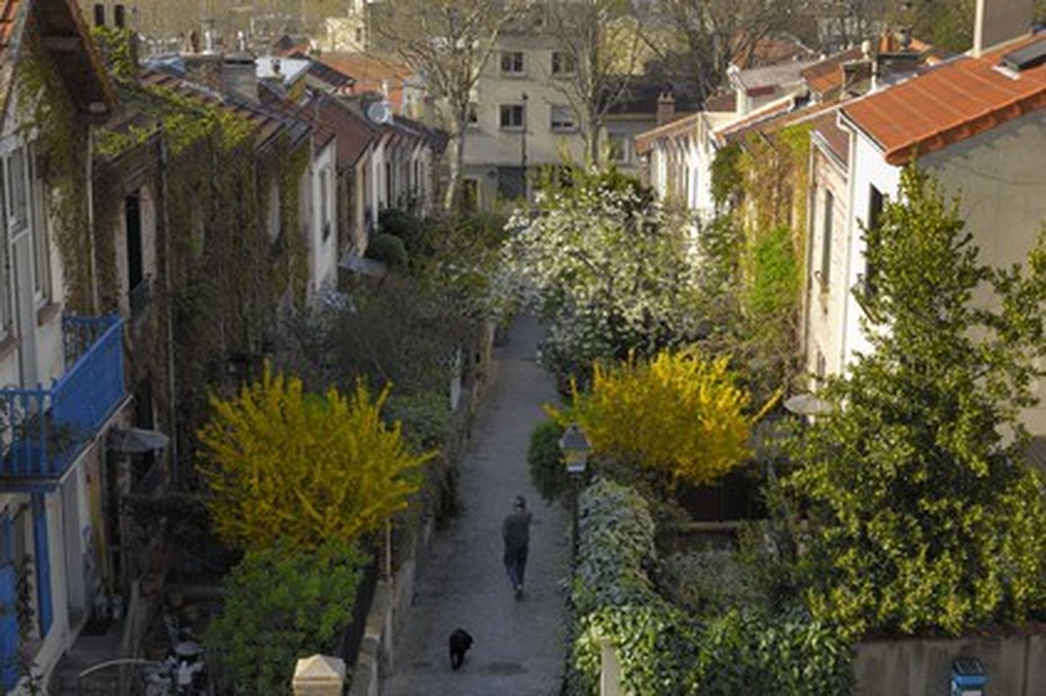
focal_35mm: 63
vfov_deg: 21.5
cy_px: 348
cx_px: 523
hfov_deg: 31.9
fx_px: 1829
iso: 100
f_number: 8
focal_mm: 42
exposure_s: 1/125
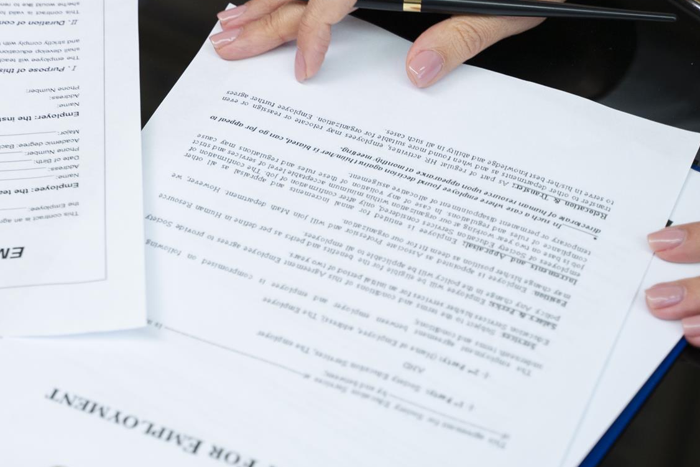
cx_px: 93
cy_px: 34
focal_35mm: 151
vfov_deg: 9.0
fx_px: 2936
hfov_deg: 13.5
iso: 500
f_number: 3.5
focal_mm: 63
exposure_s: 1/250
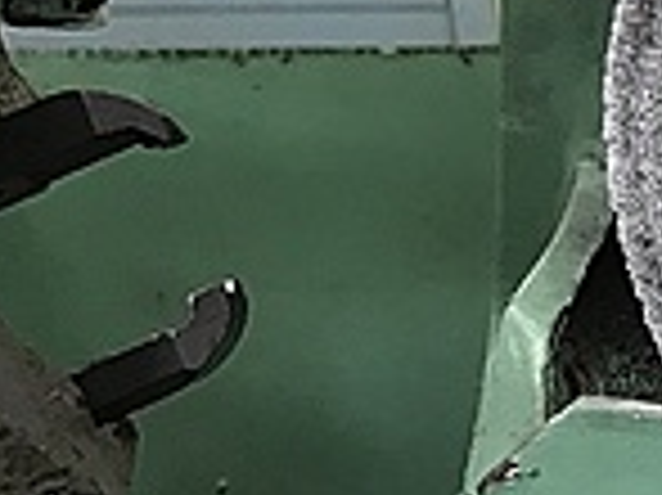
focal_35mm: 122
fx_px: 2331
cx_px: 1238
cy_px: 76
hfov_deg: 14.1
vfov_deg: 12.1
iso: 40
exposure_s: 1/24
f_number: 1.8
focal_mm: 3.99
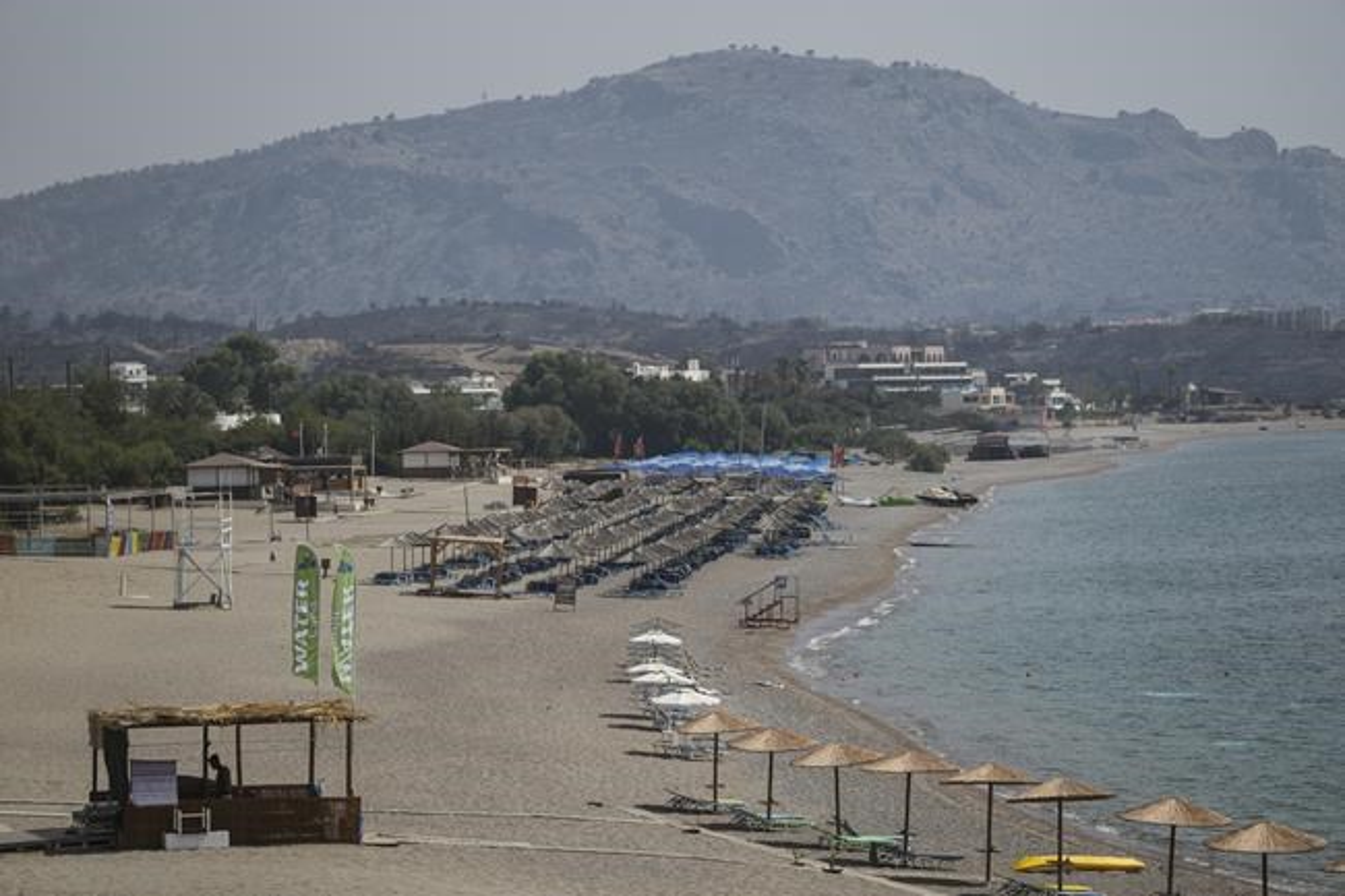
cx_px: 672
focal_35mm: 119
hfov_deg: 17.2
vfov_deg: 11.5
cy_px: 448
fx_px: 4445
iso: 100
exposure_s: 1/1000
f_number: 5
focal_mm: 119
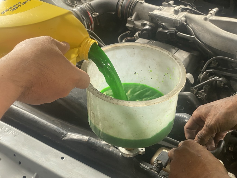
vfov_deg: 28.0
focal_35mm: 52
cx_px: 118
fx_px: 356
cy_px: 89
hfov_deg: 36.8
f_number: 2
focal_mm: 6
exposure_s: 1/121
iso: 160
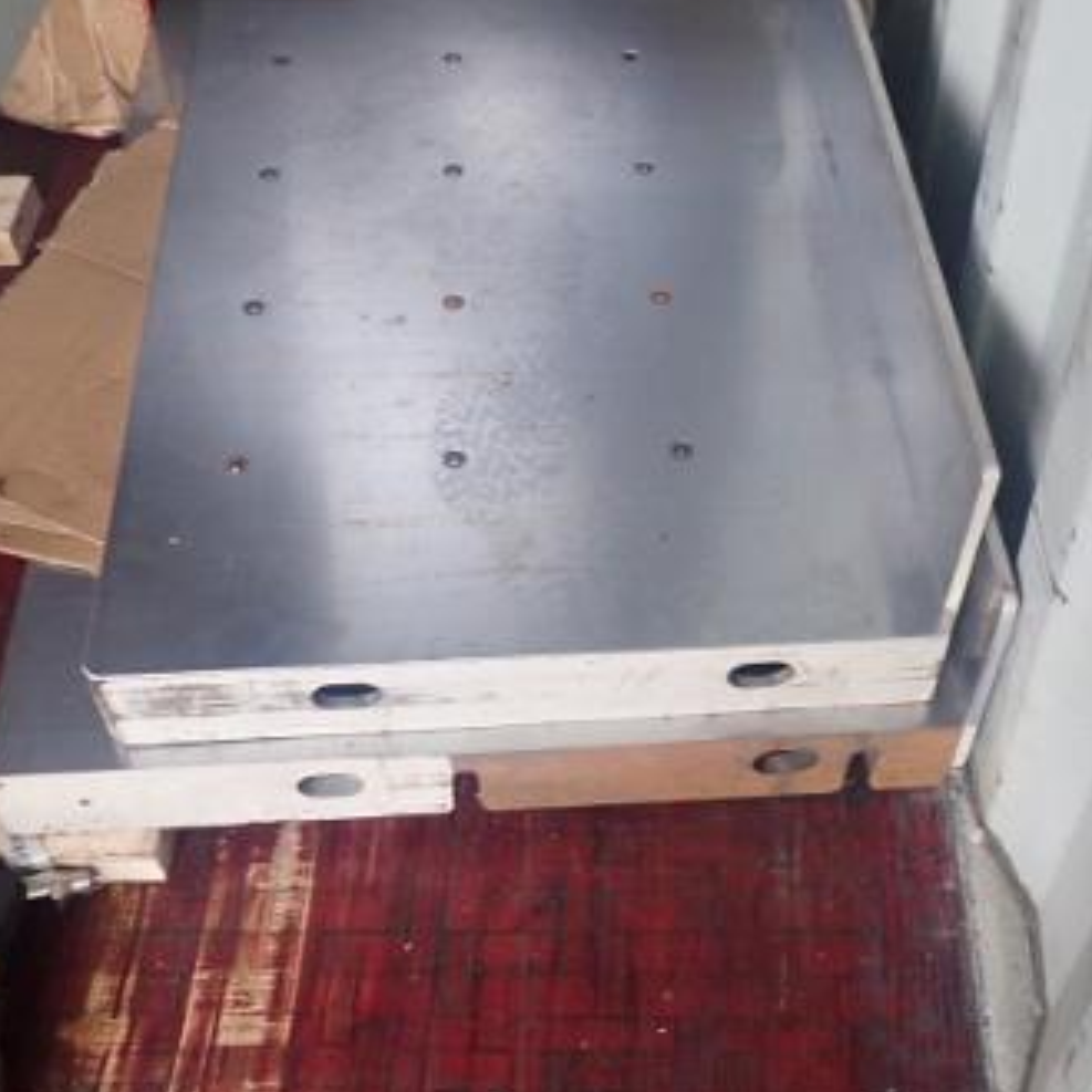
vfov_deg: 39.1
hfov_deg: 38.9
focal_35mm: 43
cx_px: 674
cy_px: 475
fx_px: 1535
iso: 640
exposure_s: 1/30
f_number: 2
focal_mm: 4.5
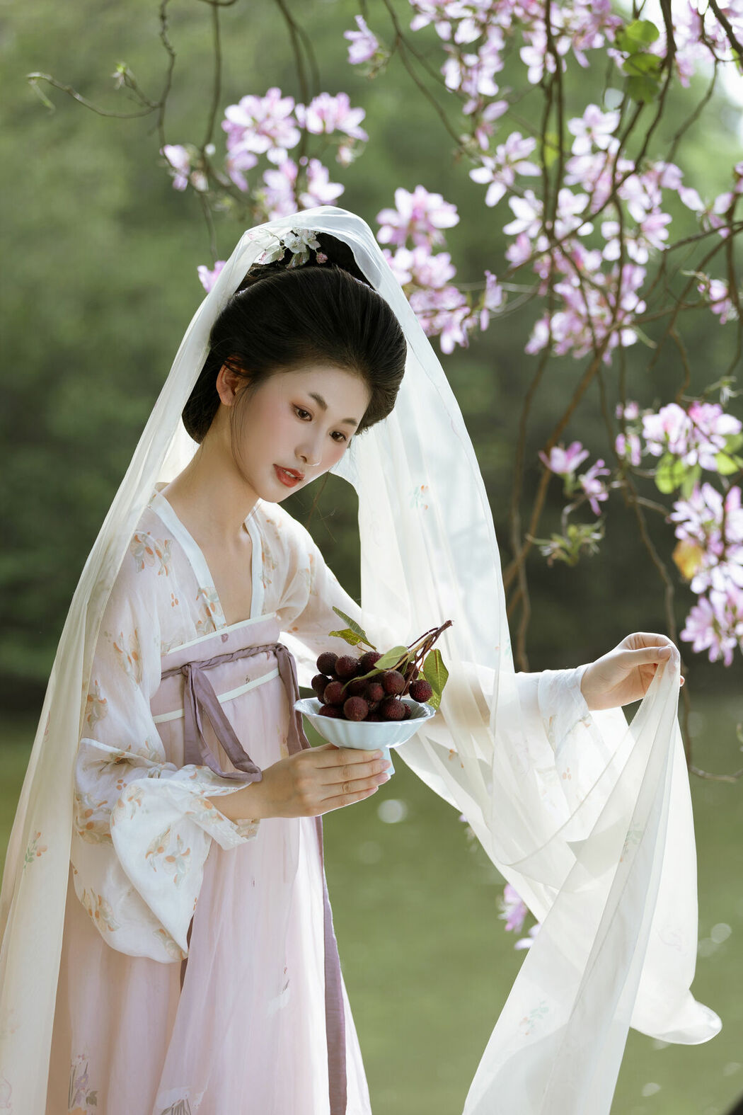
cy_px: 558
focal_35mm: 95
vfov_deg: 21.5
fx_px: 2941
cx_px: 372
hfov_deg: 14.4
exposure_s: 1/320
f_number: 2.8
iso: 100
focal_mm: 95
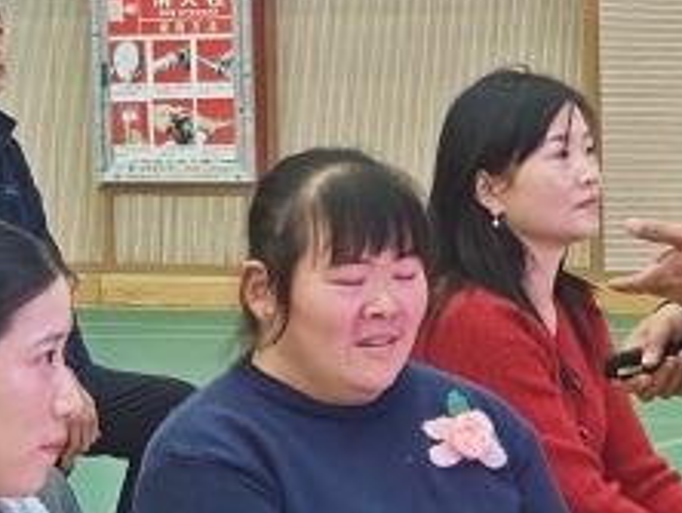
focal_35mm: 276
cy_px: 51
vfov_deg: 5.4
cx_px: 283
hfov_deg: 7.2
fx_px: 5444
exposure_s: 1/100
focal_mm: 9
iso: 640
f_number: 2
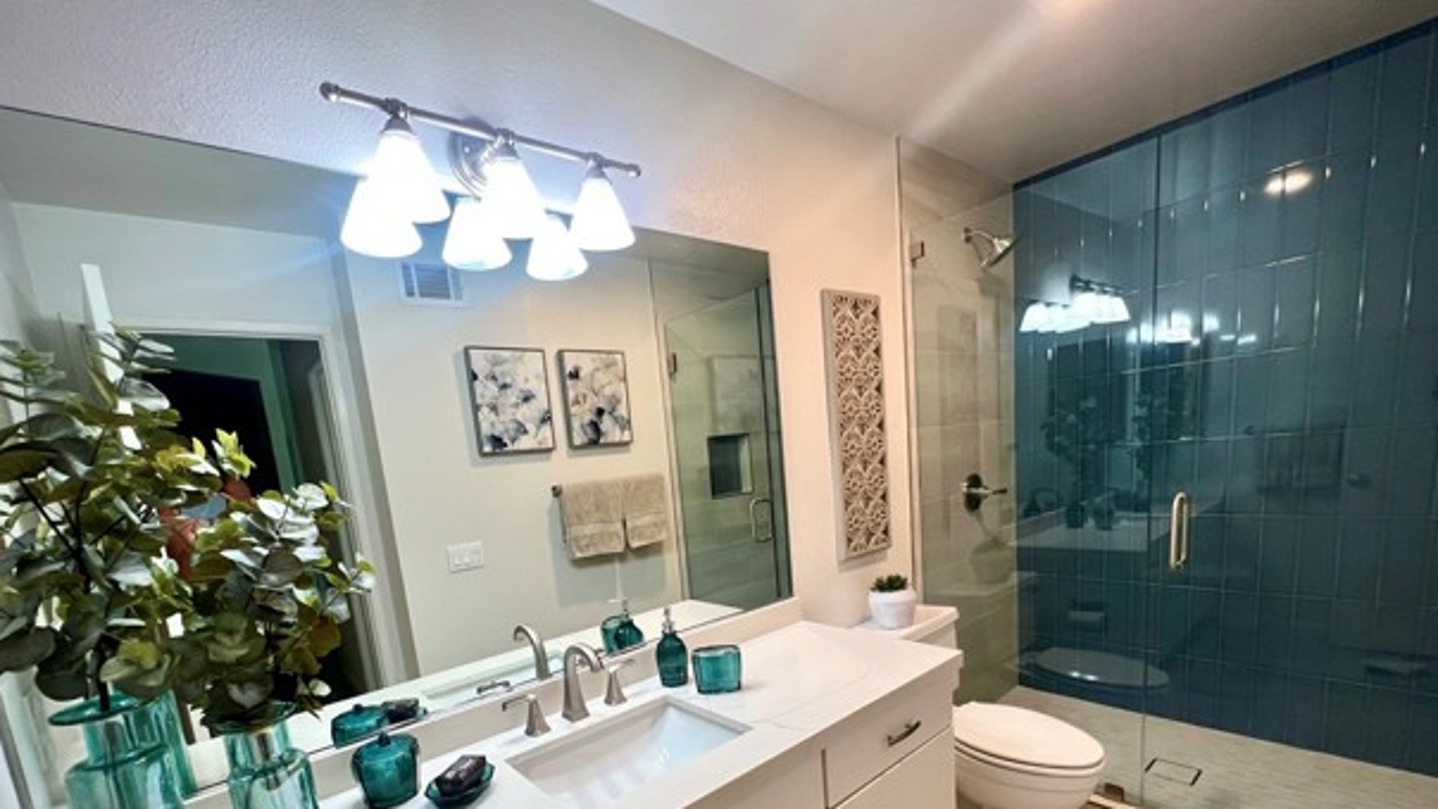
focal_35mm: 15
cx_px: 693
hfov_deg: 102.9
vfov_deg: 68.0
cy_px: 559
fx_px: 572
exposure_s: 1/120
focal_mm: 1.57
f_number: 1.8
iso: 200
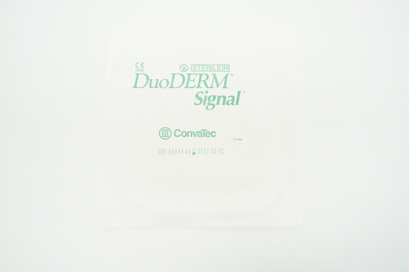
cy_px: 136
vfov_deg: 47.8
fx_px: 306
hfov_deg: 67.4
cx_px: 204
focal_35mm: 27
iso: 400
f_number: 11
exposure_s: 1/15
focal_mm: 18
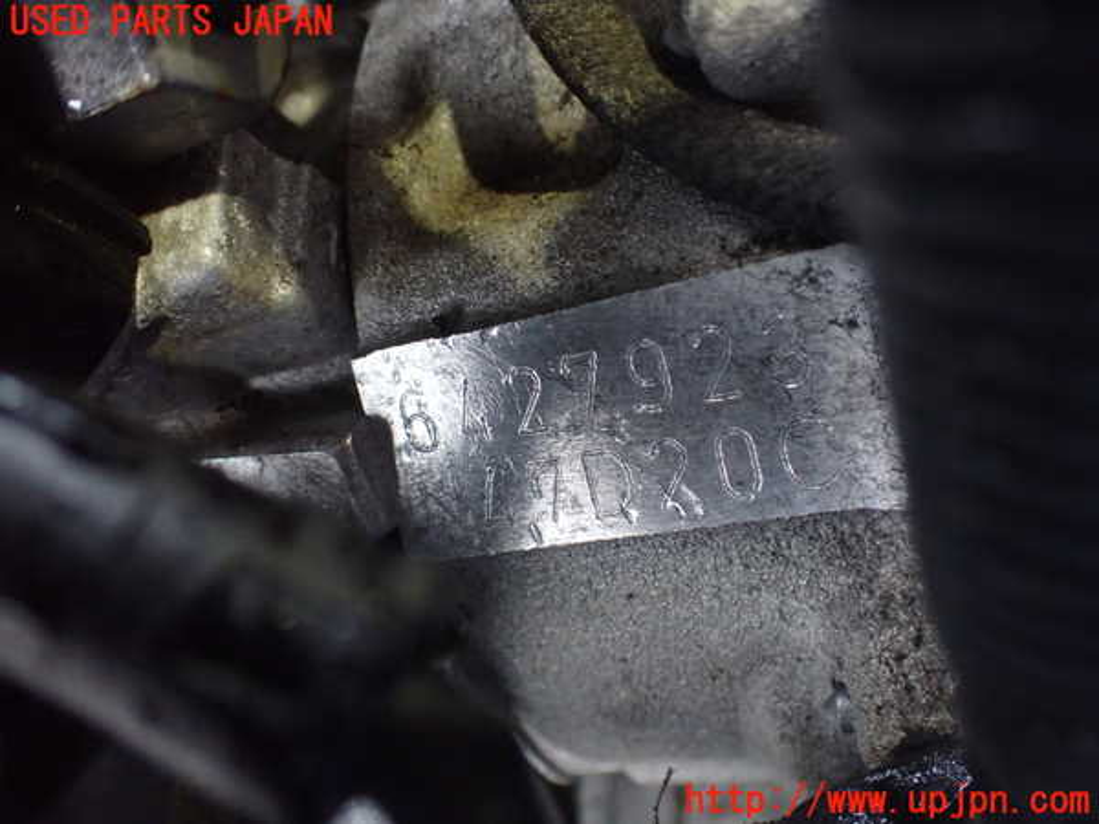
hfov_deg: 60.0
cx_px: 550
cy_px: 412
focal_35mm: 30
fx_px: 952
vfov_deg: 46.8
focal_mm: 5.4
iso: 800
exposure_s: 1/30
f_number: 2.3
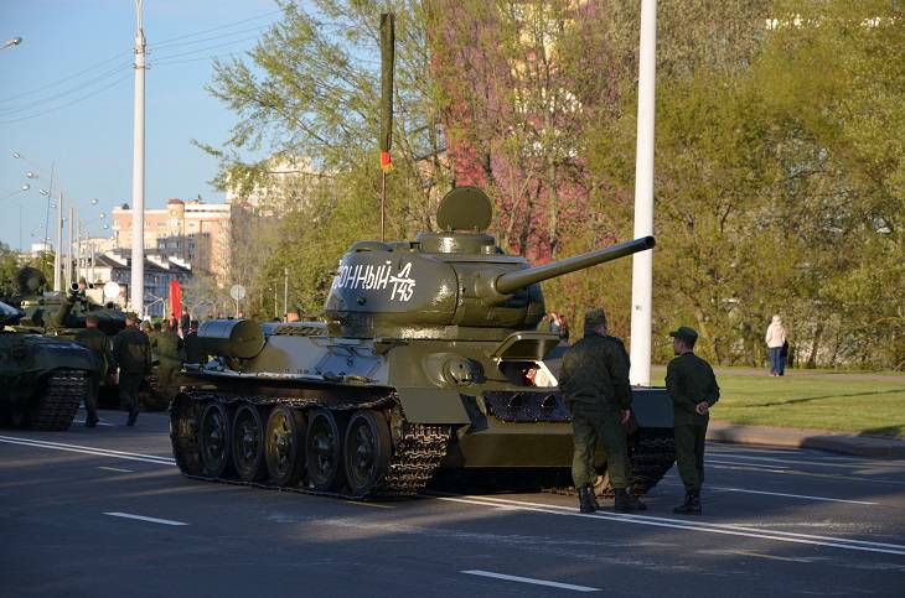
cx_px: 452
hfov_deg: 16.1
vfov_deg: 10.7
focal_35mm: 128
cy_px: 299
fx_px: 3198
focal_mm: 85
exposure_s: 1/200
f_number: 6.3
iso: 100
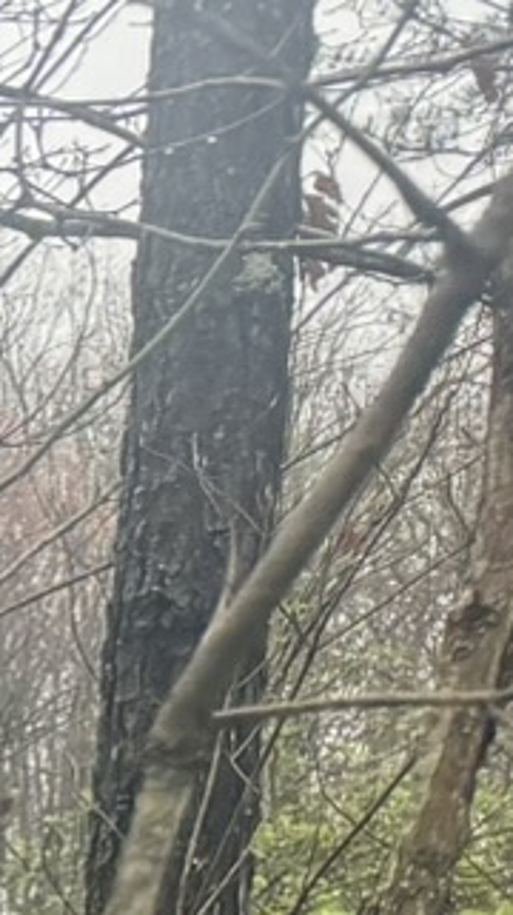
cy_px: 1457
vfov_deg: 12.2
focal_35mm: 167
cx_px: -2323
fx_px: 4048
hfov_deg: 5.2
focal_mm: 6.76
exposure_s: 1/296
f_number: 1.78
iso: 100
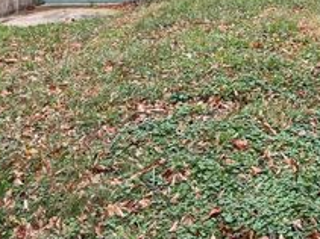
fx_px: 527
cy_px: -37
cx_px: 284
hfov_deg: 32.3
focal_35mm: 57
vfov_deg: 23.7
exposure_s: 1/430
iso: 80
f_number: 1.78
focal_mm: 6.76
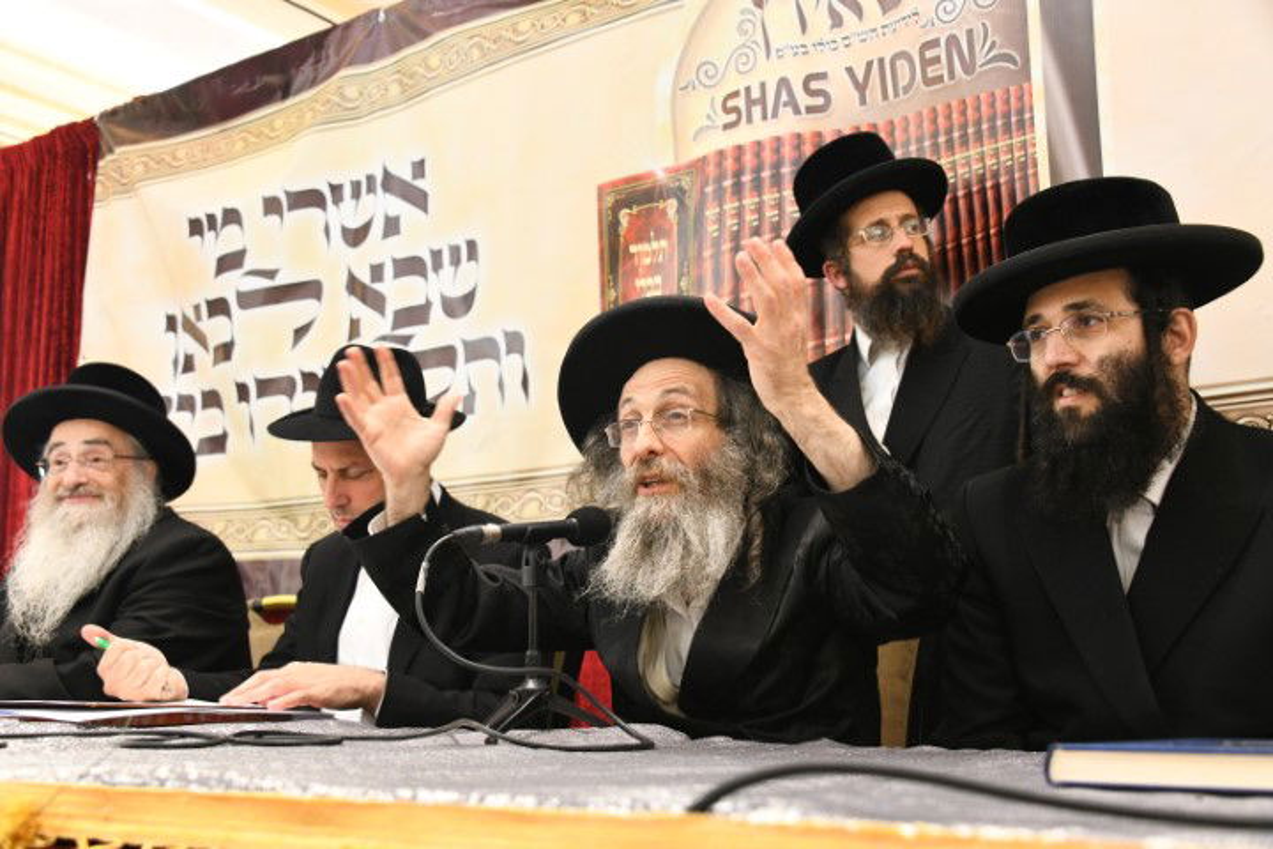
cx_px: 636
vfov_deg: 33.4
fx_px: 1414
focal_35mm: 40
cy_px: 424
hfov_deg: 48.5
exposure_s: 1/125
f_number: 5.6
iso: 3200
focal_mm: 40
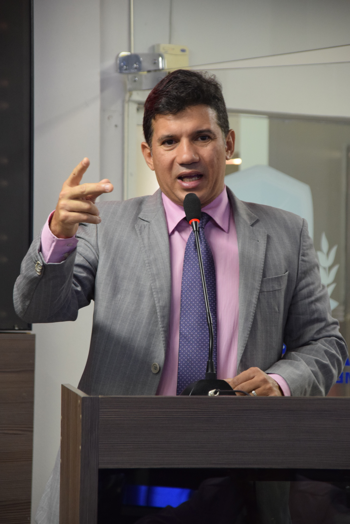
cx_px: 175
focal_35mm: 188
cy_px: 262
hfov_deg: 7.3
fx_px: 2734
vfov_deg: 11.0
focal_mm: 125
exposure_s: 1/60
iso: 1600
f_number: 5.6
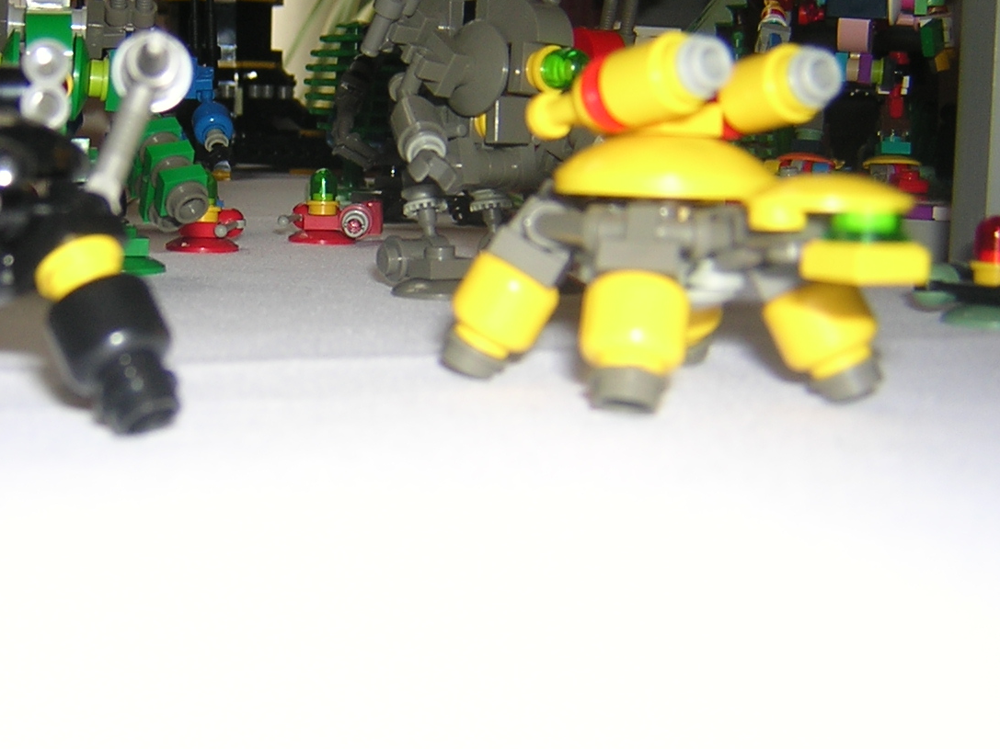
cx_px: 286
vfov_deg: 27.3
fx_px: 1531
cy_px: 215
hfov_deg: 35.6
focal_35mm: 53
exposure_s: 1/60.1
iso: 100
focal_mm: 4.7
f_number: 2.6
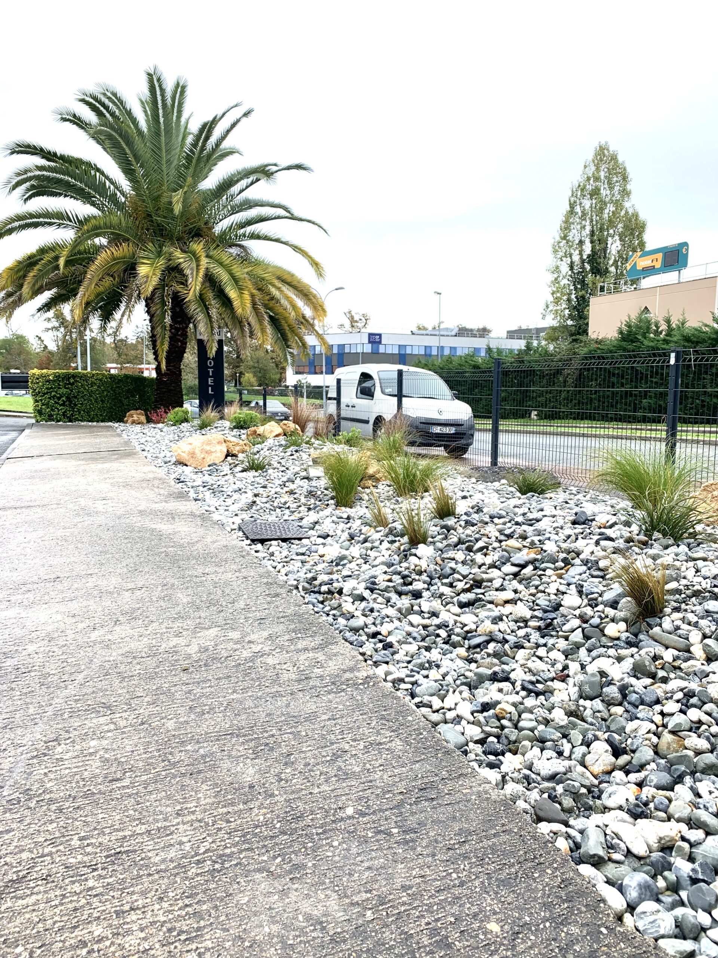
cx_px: 359
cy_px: 479
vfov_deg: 67.3
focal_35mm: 26
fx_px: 719
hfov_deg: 53.1
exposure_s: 1/404
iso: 25
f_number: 1.8
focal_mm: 4.25
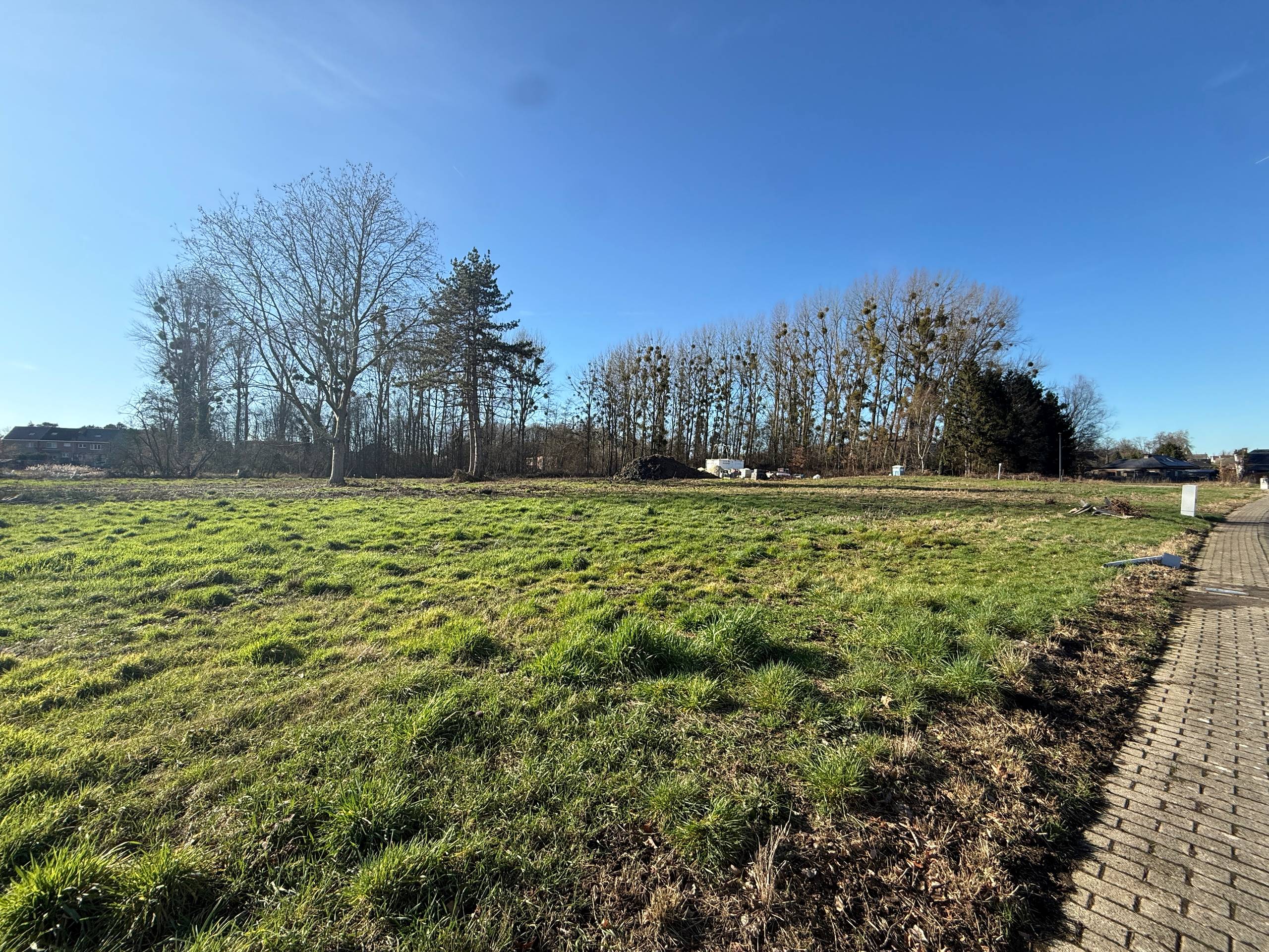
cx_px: 634
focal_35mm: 14
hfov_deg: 102.1
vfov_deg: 85.7
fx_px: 513
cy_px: 476
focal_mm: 2.22
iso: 50
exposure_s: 1/1050
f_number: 2.2
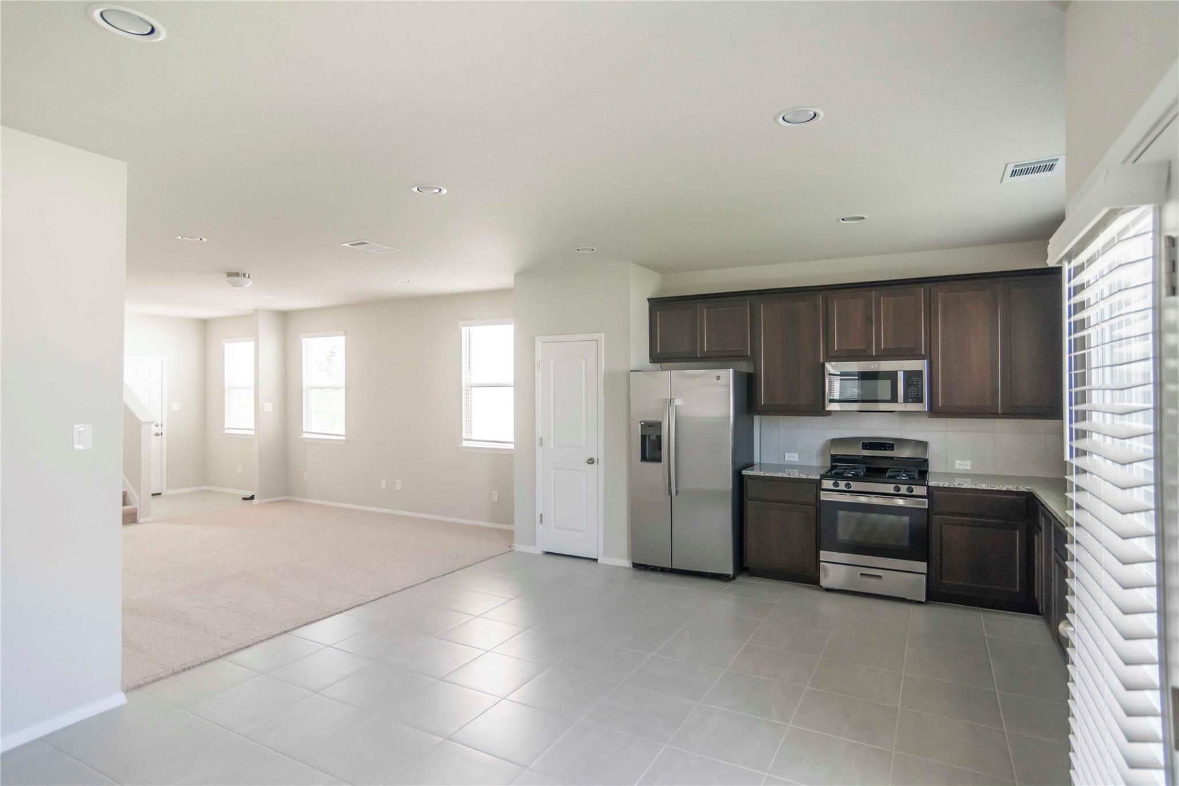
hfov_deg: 90.0
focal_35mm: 18
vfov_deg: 67.4
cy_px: 393
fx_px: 589
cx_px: 590
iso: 640
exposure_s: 1/250
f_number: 4
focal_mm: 12
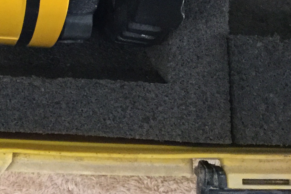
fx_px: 751
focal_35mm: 93
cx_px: -66
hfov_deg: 20.4
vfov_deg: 13.9
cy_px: -86
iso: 200
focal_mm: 3.3
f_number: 2.4
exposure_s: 1/25
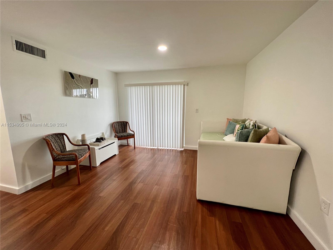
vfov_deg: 89.9
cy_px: 125
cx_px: 166
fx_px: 125
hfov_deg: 106.2
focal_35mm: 13
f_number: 1.8
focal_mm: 1.57
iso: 160
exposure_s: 1/60
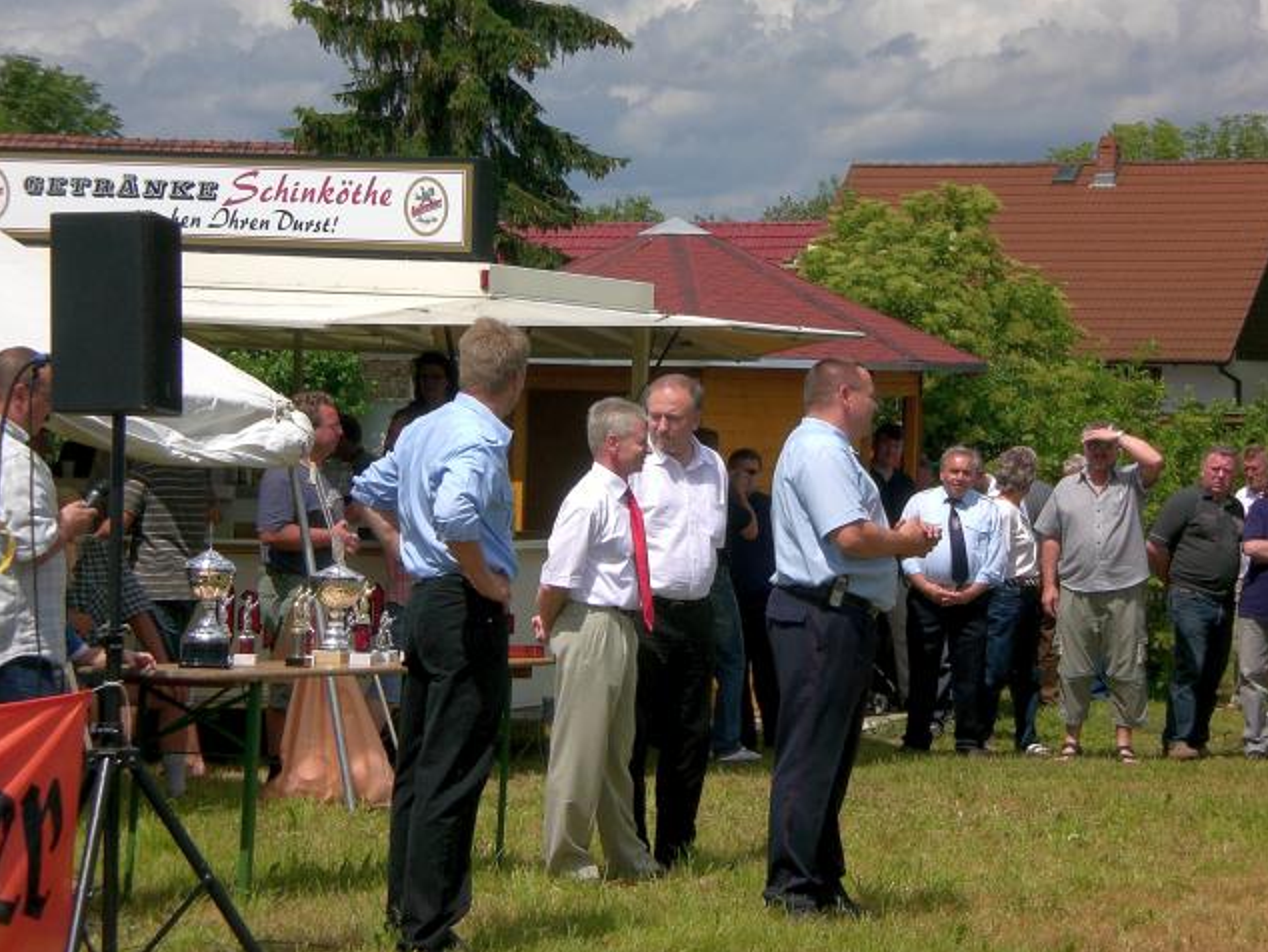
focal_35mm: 115
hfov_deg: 17.1
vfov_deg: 12.9
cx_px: 636
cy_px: 478
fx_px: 4214
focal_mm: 18.9
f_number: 8.4
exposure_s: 1/320
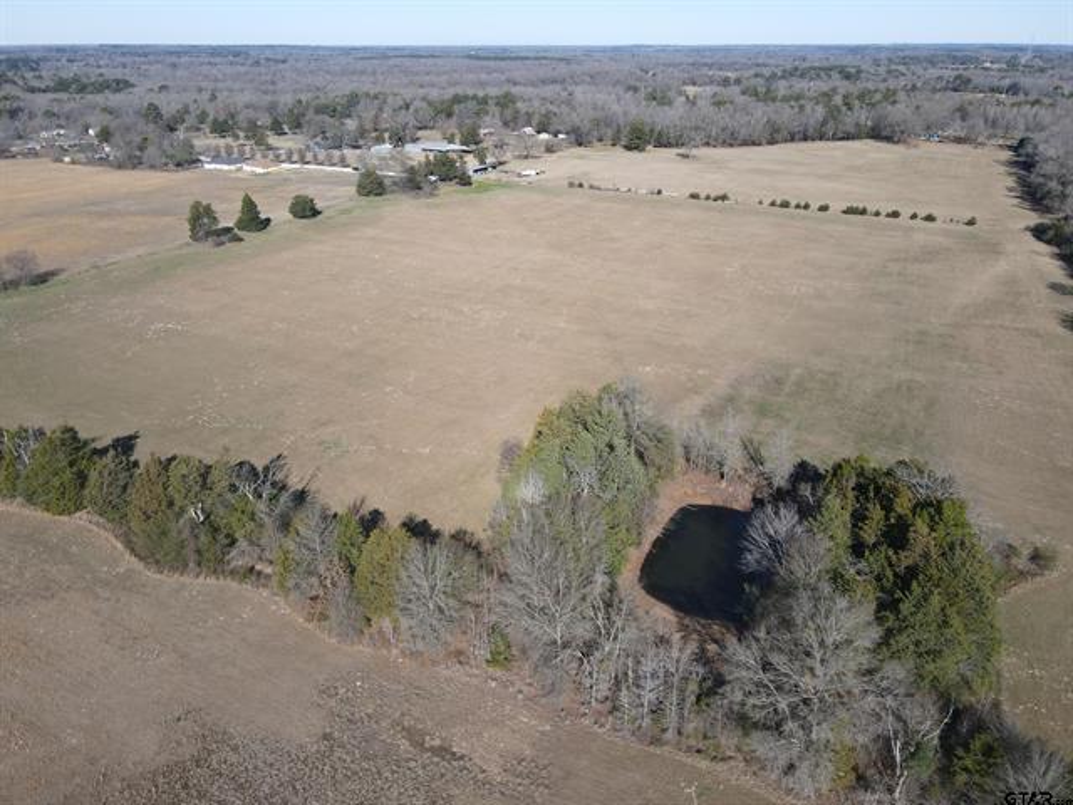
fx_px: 744
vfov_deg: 56.8
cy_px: 402
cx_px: 536
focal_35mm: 24
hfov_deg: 71.6
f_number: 2.8
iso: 100
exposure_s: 1/500
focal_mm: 4.5
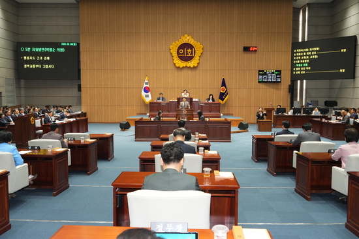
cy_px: 120
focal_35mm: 33
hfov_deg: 57.2
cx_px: 180
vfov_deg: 40.0
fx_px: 329
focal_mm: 33
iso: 5000
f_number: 7.1
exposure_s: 1/80
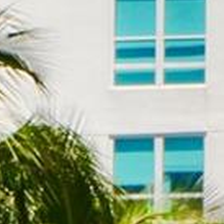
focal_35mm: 357
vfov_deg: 4.6
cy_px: 783
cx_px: 662
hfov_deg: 4.7
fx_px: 2614
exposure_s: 1/200
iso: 100
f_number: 9
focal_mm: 24
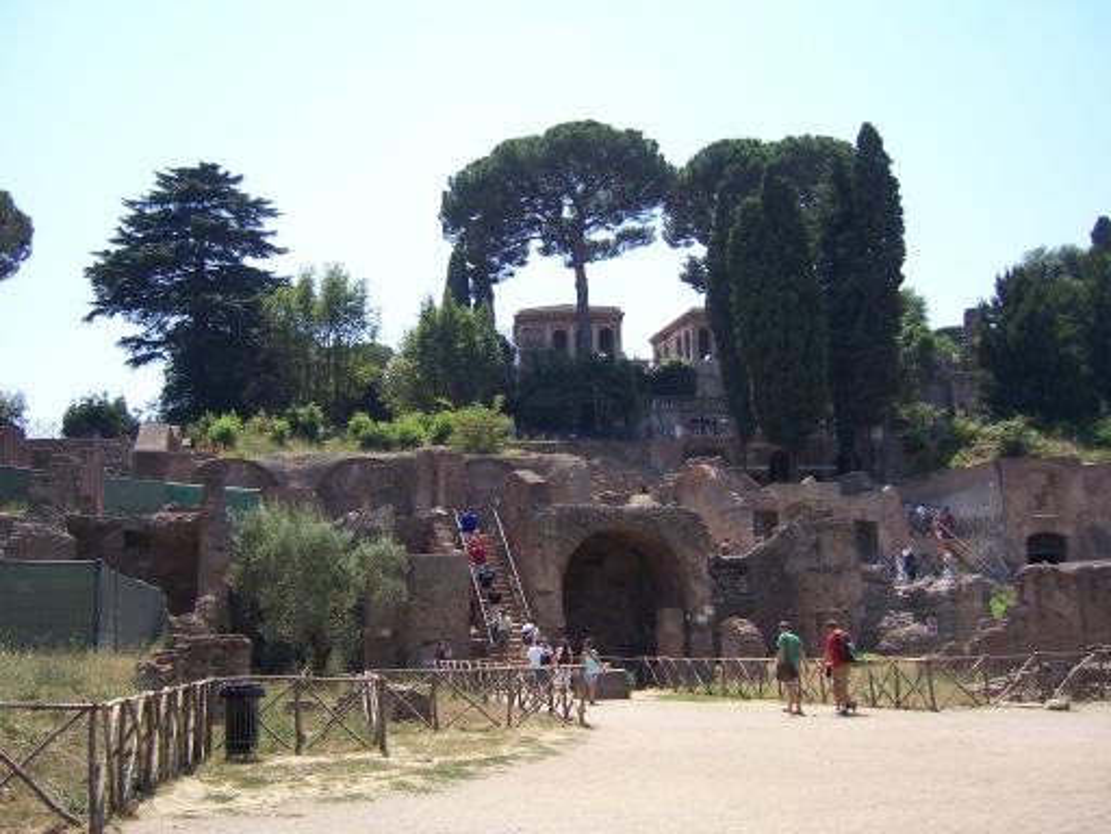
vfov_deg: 39.7
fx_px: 1155
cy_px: 417
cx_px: 556
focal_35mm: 36
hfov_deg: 51.4
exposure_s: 1/750
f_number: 3
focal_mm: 6
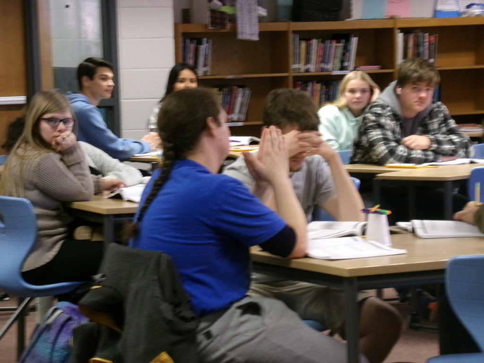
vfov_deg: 10.2
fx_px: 2027
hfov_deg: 13.6
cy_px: 182
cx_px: 242
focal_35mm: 145
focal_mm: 26.1
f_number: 5.7
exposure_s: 1/17
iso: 800
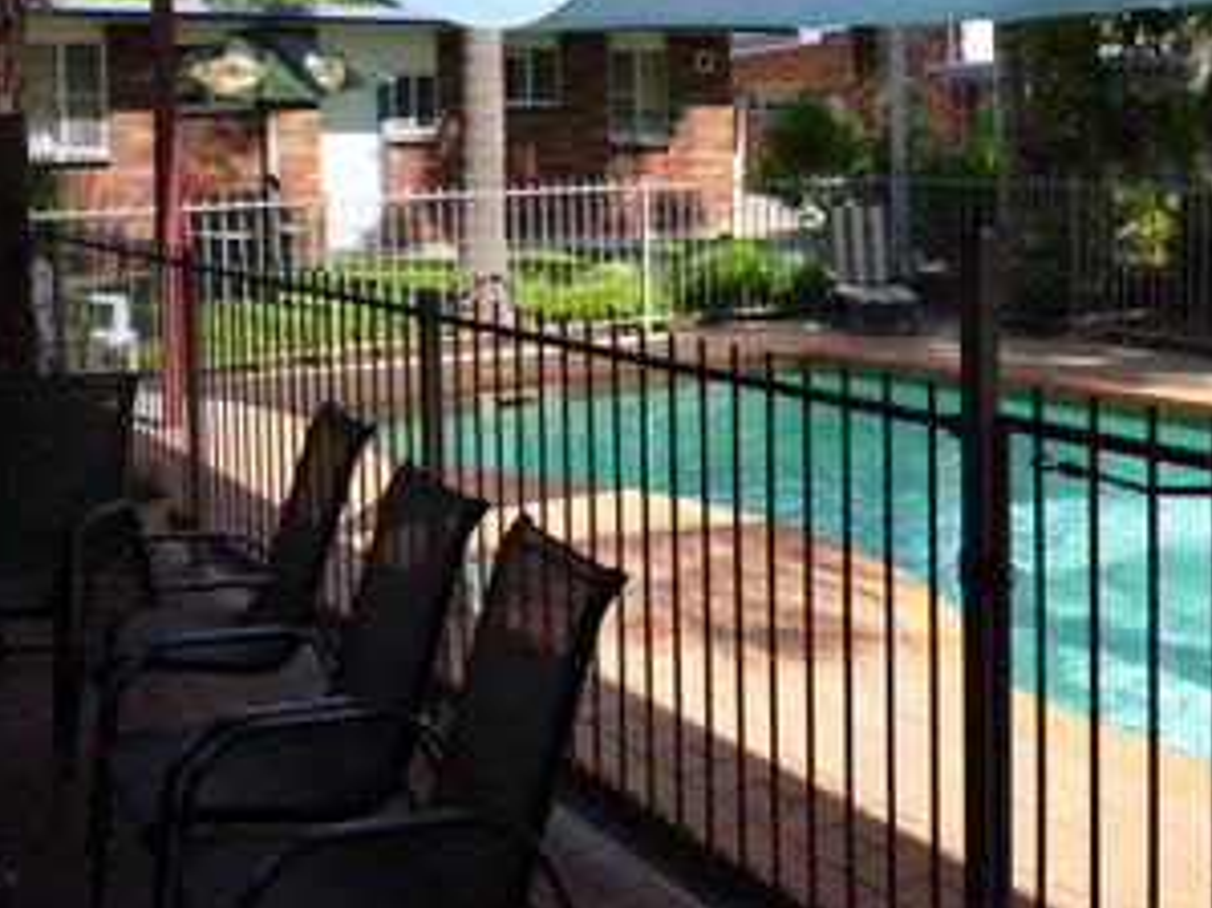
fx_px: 1575
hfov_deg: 41.6
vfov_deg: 31.4
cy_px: 191
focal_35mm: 45
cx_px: 799
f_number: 3.1
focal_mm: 5
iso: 160
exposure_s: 1/500
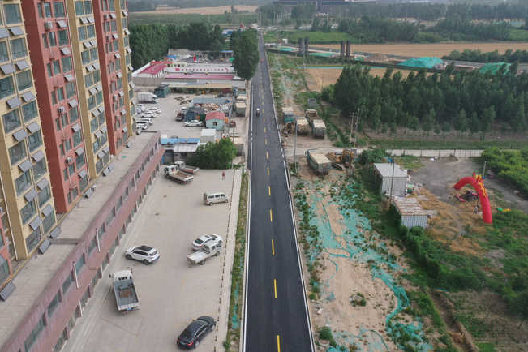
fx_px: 469
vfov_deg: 41.1
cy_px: 175
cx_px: 248
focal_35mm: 32
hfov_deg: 58.7
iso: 400
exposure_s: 1/25
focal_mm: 10.26
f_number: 10
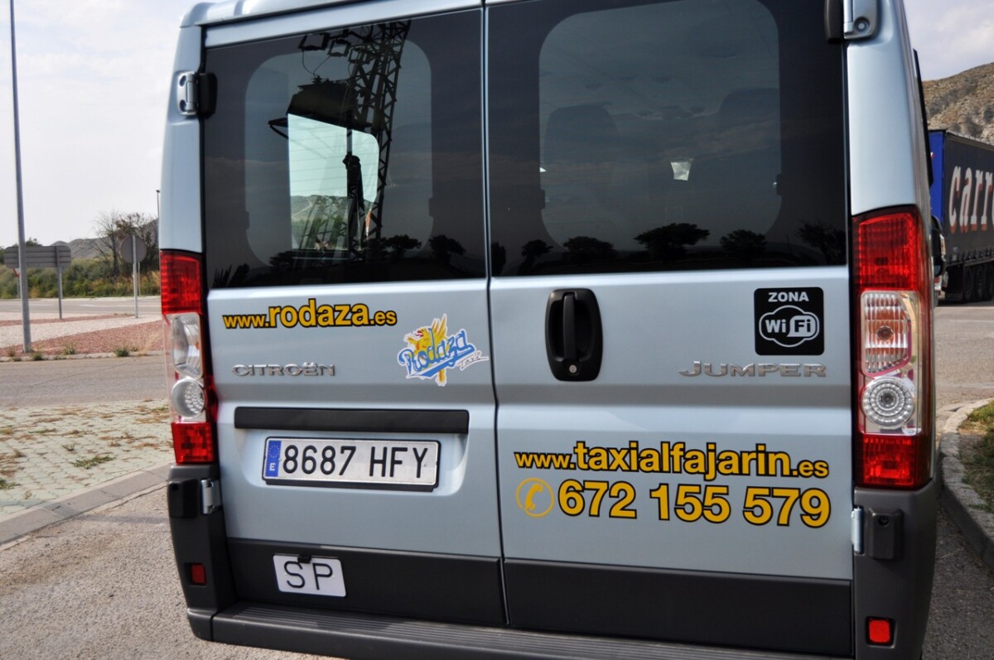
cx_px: 497
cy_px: 330
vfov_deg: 36.8
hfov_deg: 53.2
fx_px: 993
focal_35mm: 36
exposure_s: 1/2000
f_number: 4
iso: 200
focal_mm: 24
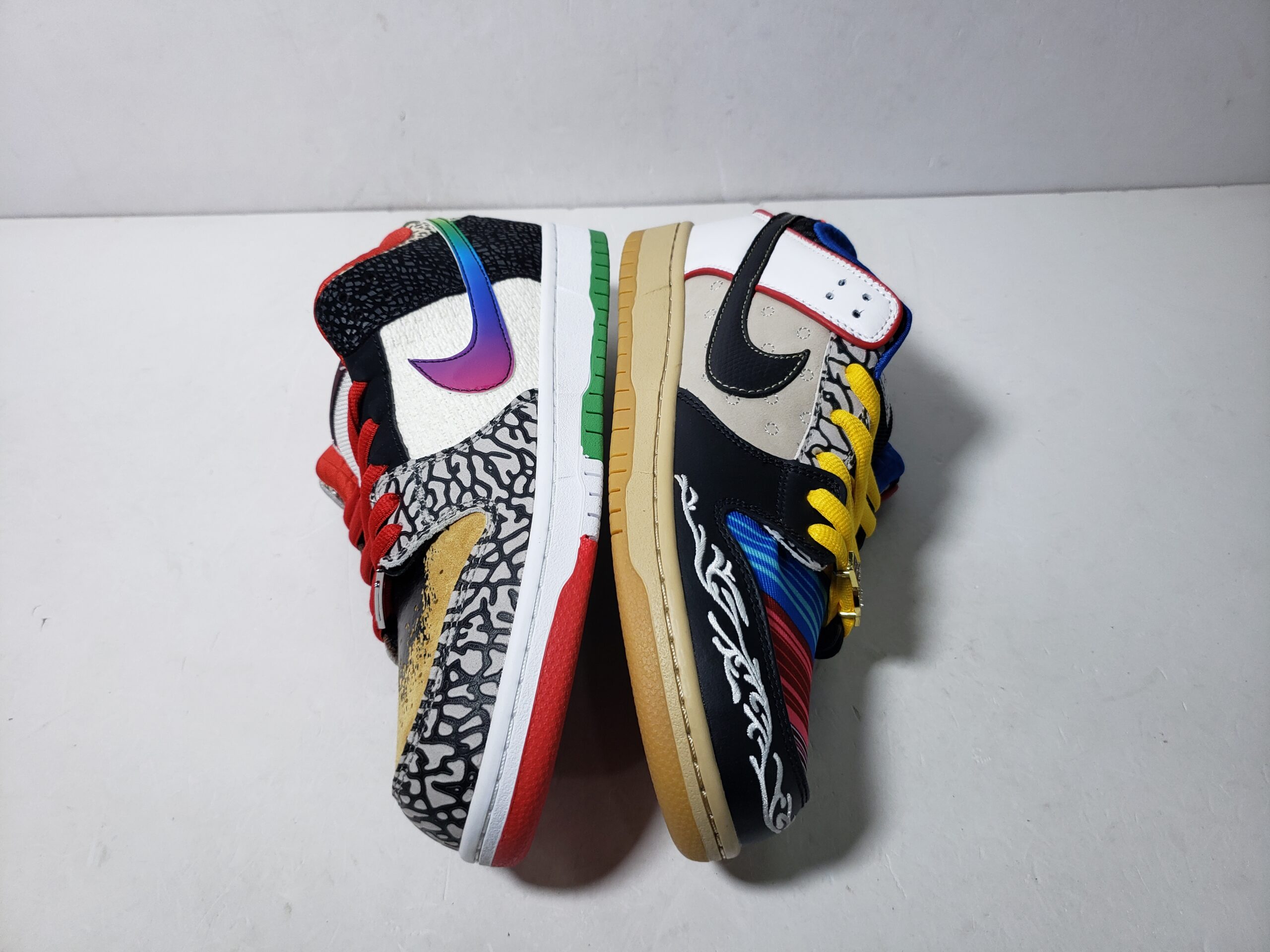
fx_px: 954
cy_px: 476
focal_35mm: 26
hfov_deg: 67.3
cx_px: 635
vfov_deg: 53.1
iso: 50
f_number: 1.5
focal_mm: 4.3
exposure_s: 1/388
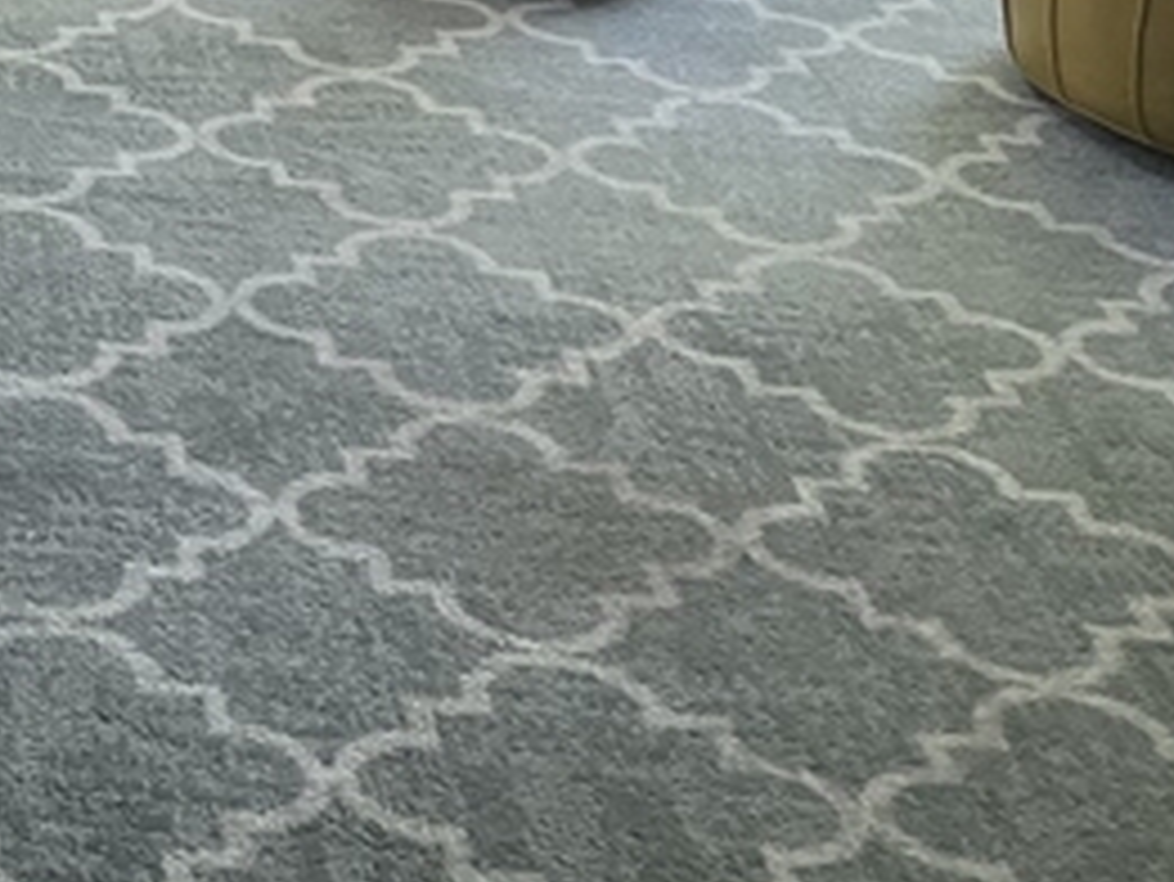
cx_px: -270
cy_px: -716
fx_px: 3461
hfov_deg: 18.2
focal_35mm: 102
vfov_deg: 13.1
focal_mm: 5.1
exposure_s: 1/122
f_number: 1.6
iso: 100
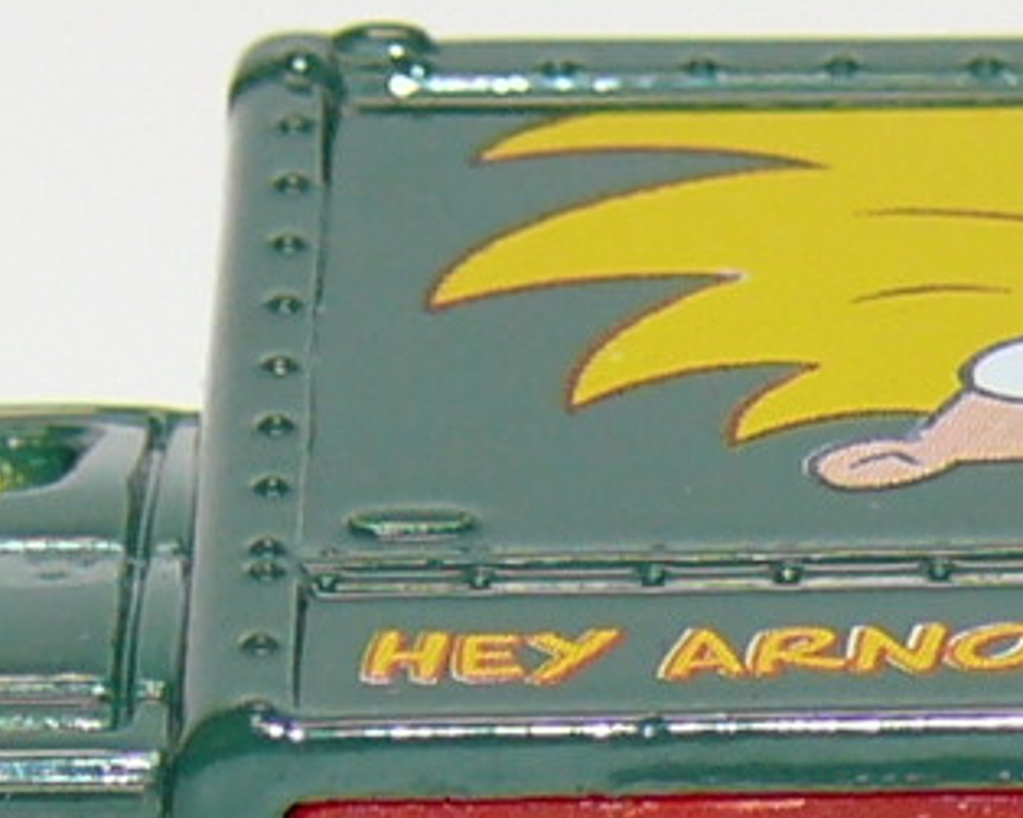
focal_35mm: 537
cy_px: 978
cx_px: 769
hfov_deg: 3.6
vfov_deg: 2.9
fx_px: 16254
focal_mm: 13.8
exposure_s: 1/30
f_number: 4
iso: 100
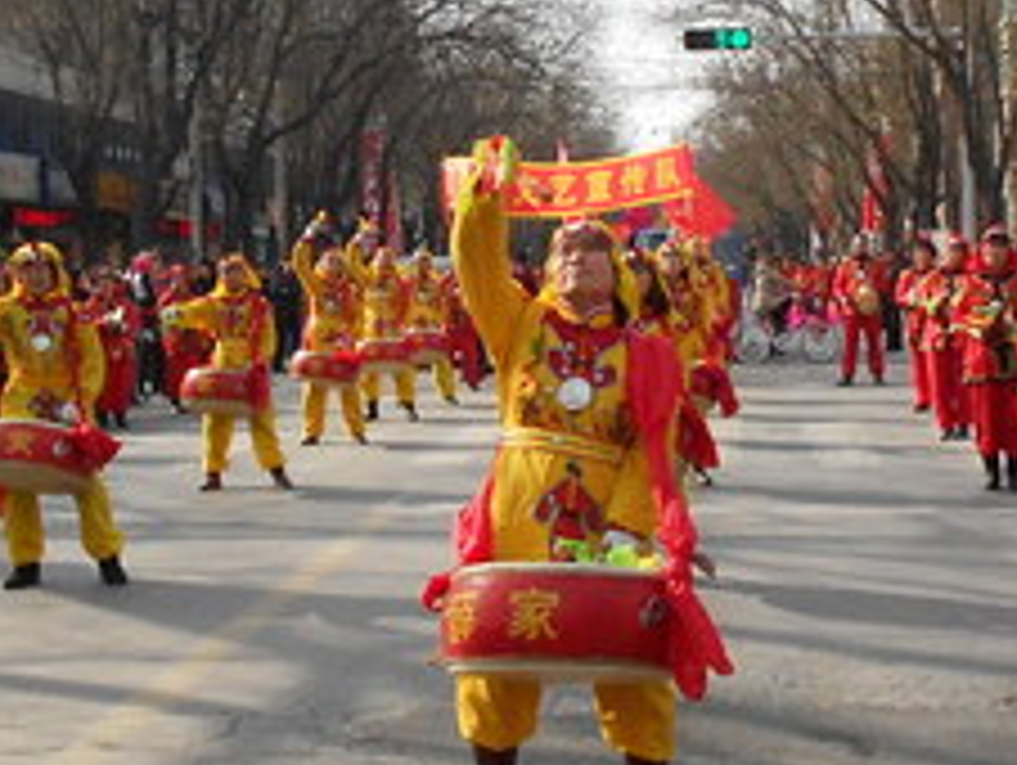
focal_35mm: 69
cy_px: 356
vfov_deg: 21.3
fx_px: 2029
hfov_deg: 28.1
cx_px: 441
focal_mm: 4.6
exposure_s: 1/500
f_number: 8
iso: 400
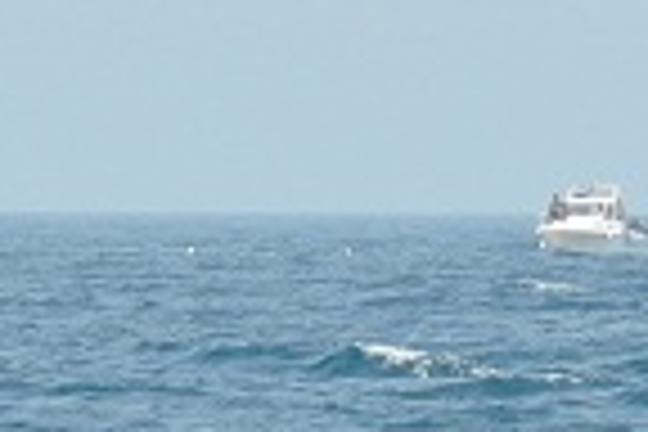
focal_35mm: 937
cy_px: 81
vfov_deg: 1.5
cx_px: 639
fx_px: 16864
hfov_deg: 2.2
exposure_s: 1/250
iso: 400
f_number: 8
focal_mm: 105
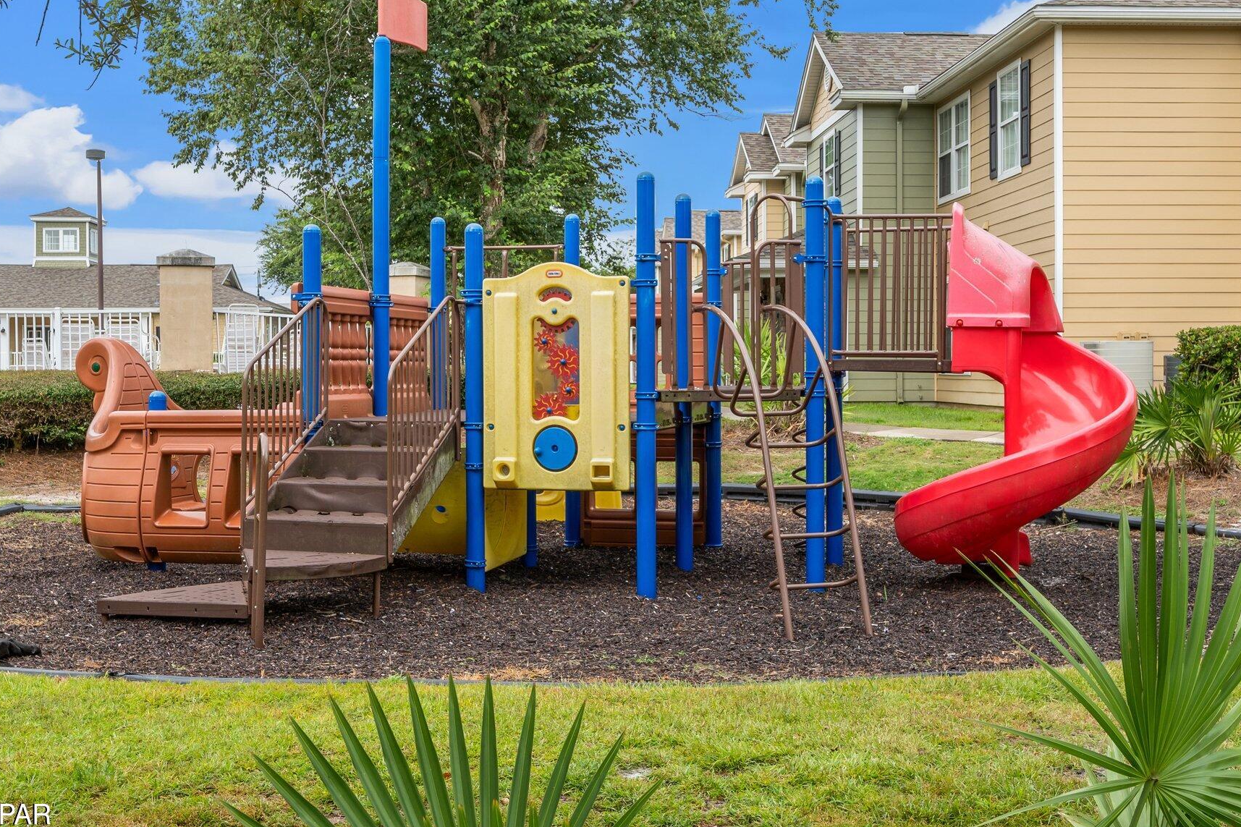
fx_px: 1482
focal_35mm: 43
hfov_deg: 45.4
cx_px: 626
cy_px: 366
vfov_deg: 31.2
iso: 125
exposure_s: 1/80
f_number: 9
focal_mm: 24
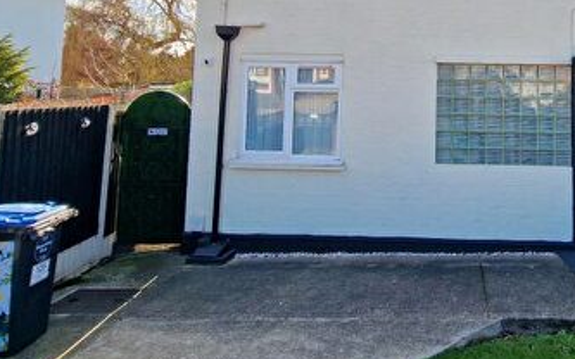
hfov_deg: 60.3
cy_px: 35
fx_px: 454
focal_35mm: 29
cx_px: 447
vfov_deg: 39.9
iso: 50
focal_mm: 2.2
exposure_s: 1/588
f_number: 2.2
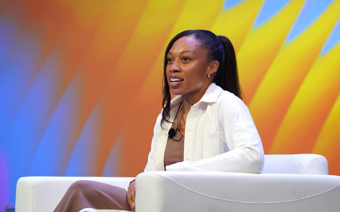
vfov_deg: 7.8
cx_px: 170
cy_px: 113
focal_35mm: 168
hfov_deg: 12.5
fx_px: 1557
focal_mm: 164
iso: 1250
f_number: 3.5
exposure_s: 1/250
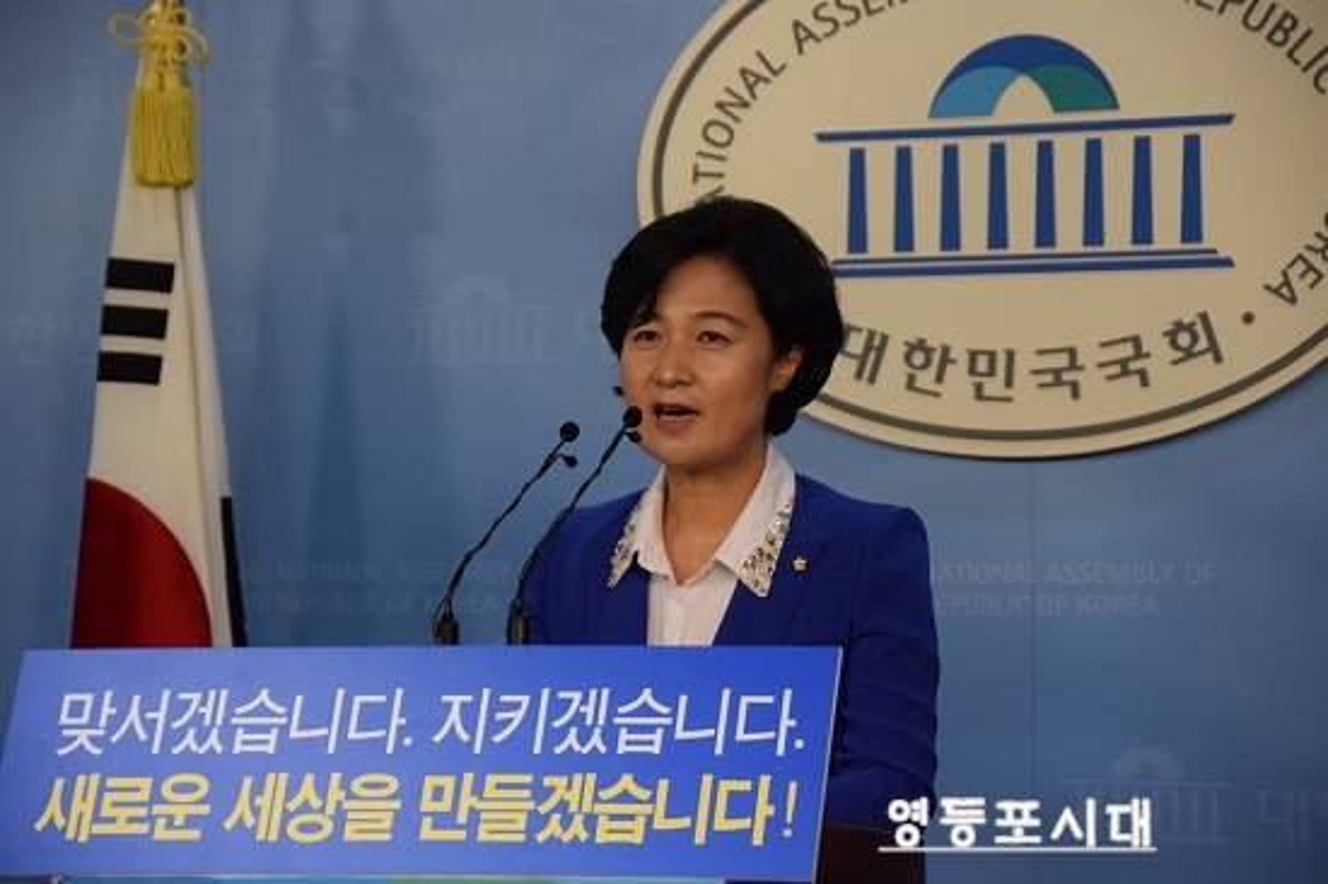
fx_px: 5253
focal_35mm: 142
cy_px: 442
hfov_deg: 14.4
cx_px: 664
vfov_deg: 9.6
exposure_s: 1/500
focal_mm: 95
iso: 3200
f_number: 5.3
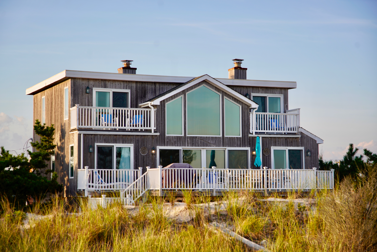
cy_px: 126
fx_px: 859
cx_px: 188
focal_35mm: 82
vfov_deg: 16.7
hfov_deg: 24.8
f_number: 4.5
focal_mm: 82
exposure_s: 1/100
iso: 100
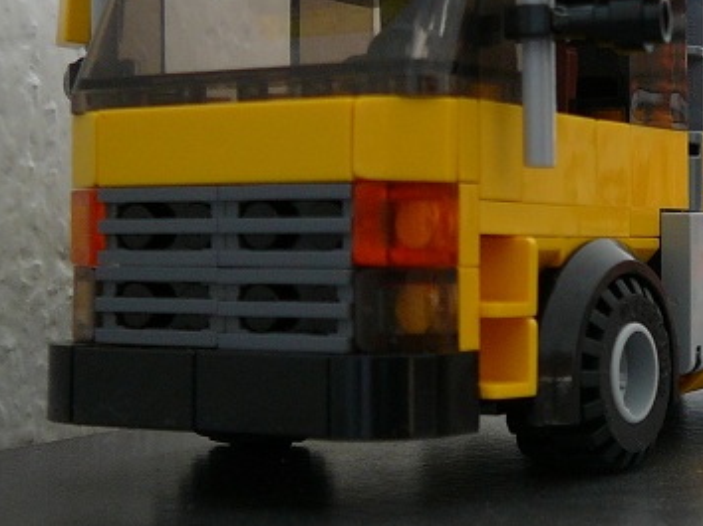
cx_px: 713
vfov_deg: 19.4
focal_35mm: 76
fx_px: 1542
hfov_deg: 24.4
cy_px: 230
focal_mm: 5.2
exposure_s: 1/30
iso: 100
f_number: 2.8
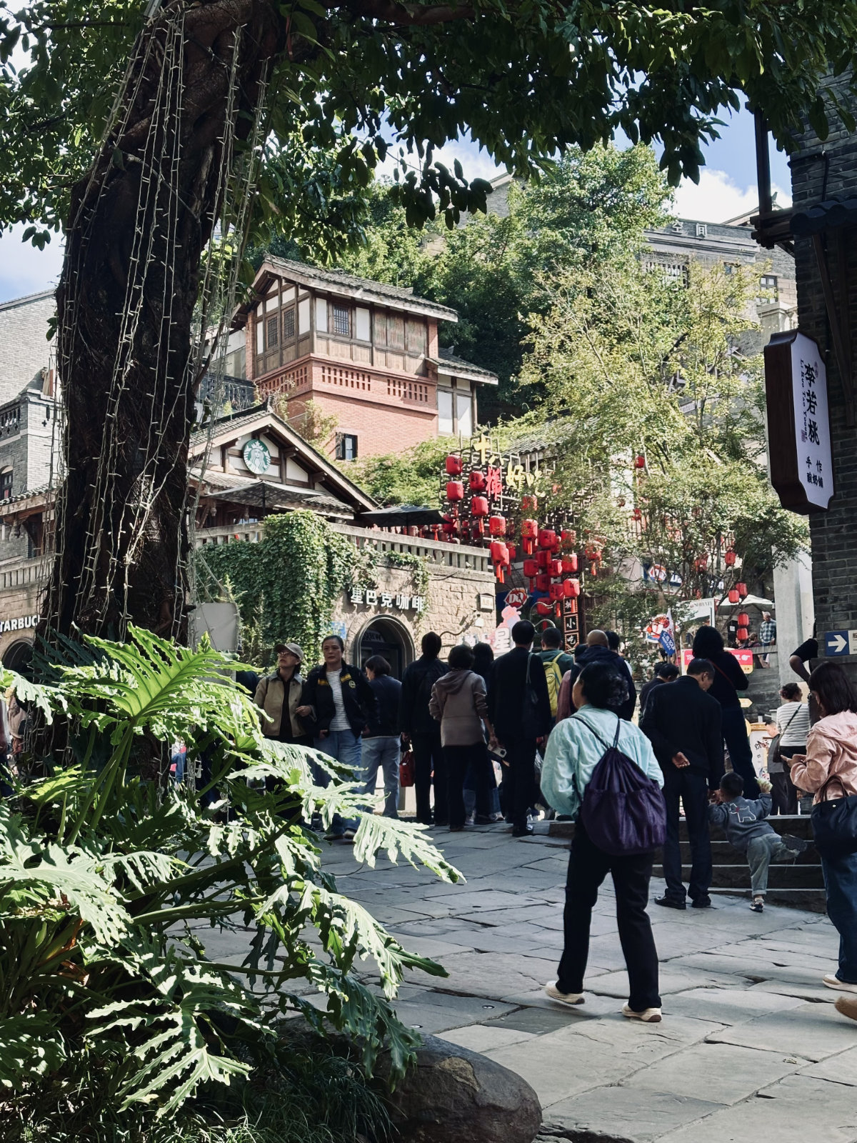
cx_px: 428
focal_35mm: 48
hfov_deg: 30.3
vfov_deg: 39.7
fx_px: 1584
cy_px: 572
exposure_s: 1/762
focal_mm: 6.9
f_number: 1.8
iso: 64
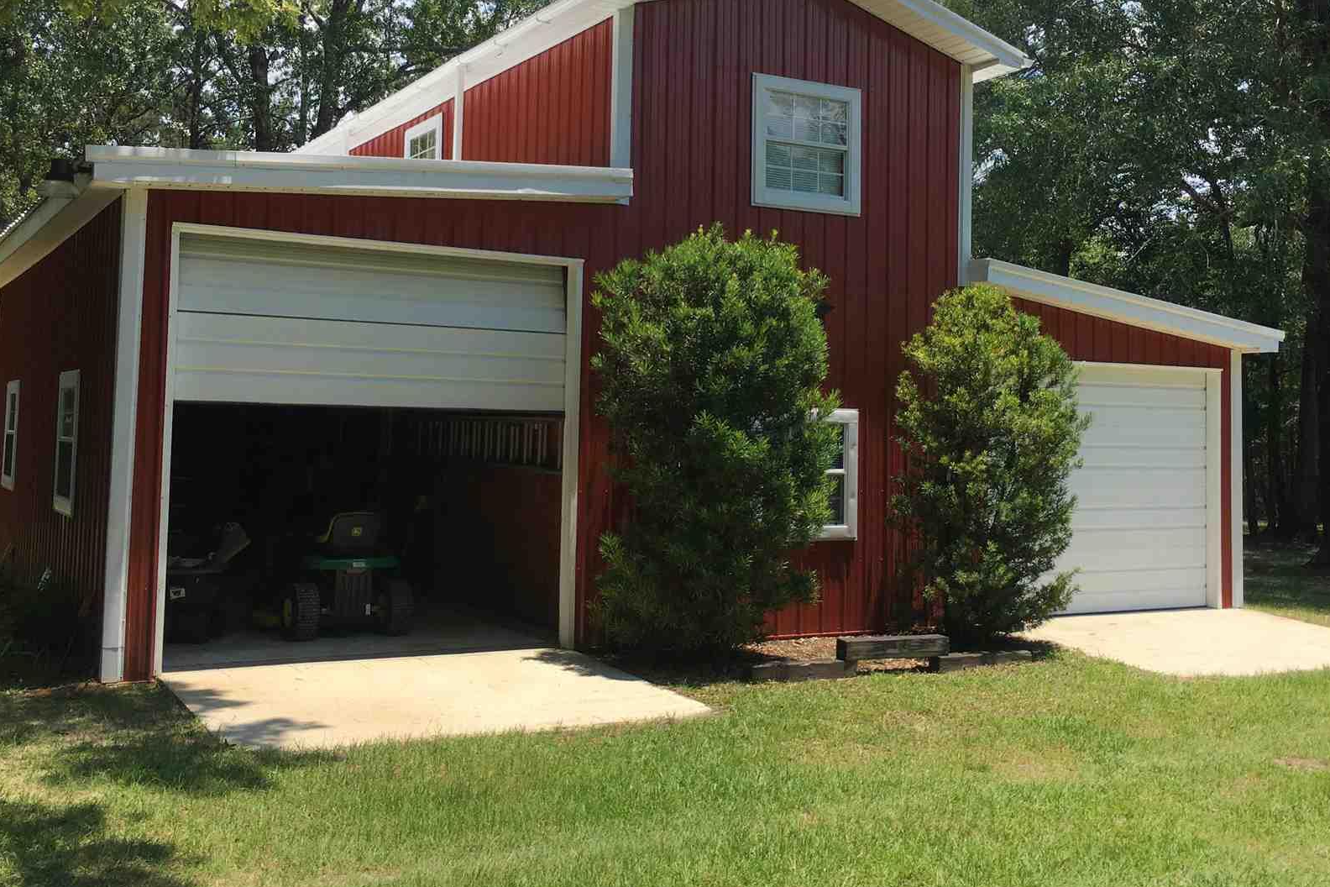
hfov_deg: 49.5
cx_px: 710
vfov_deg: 34.0
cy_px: 334
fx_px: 1441
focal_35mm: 39
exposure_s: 1/950
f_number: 2.2
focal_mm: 4.15
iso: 25
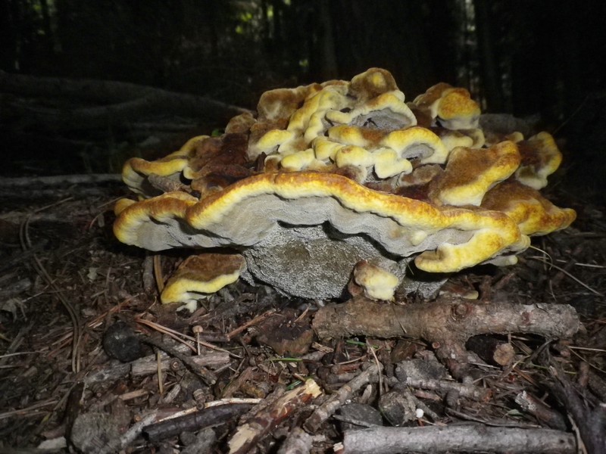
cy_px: 227
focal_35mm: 28
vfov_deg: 49.7
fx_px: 490
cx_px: 303
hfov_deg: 63.4
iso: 800
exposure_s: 1/100
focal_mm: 5.05
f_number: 7.8
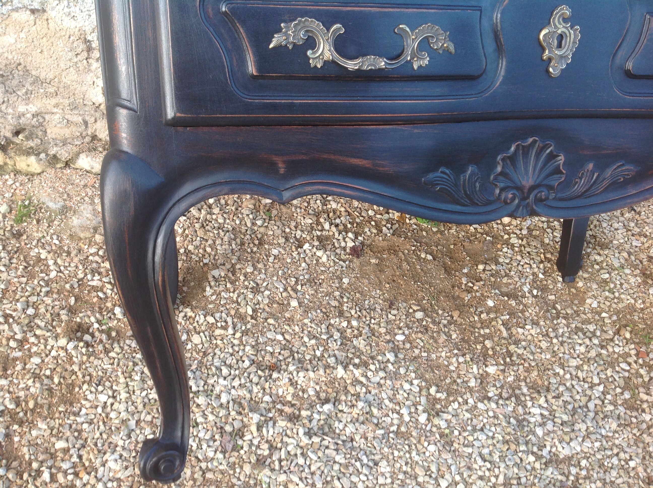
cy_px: 244
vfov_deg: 40.6
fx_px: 659
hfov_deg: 52.7
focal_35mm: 35
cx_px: 326
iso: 64
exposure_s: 1/40
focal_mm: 4.28
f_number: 2.4
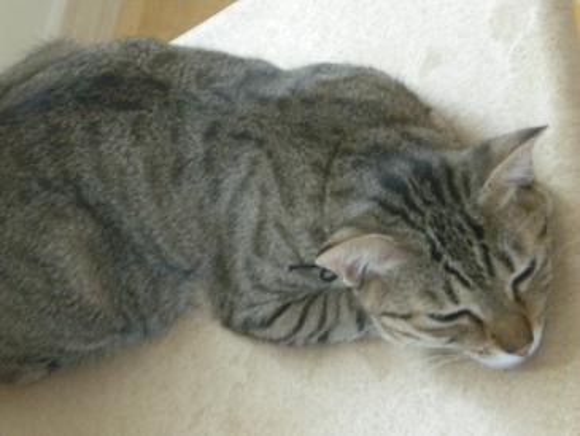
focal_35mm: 105
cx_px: 290
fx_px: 1760
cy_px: 218
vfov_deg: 14.1
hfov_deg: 18.7
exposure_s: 1/5.1
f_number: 5.9
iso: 800
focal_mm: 18.9
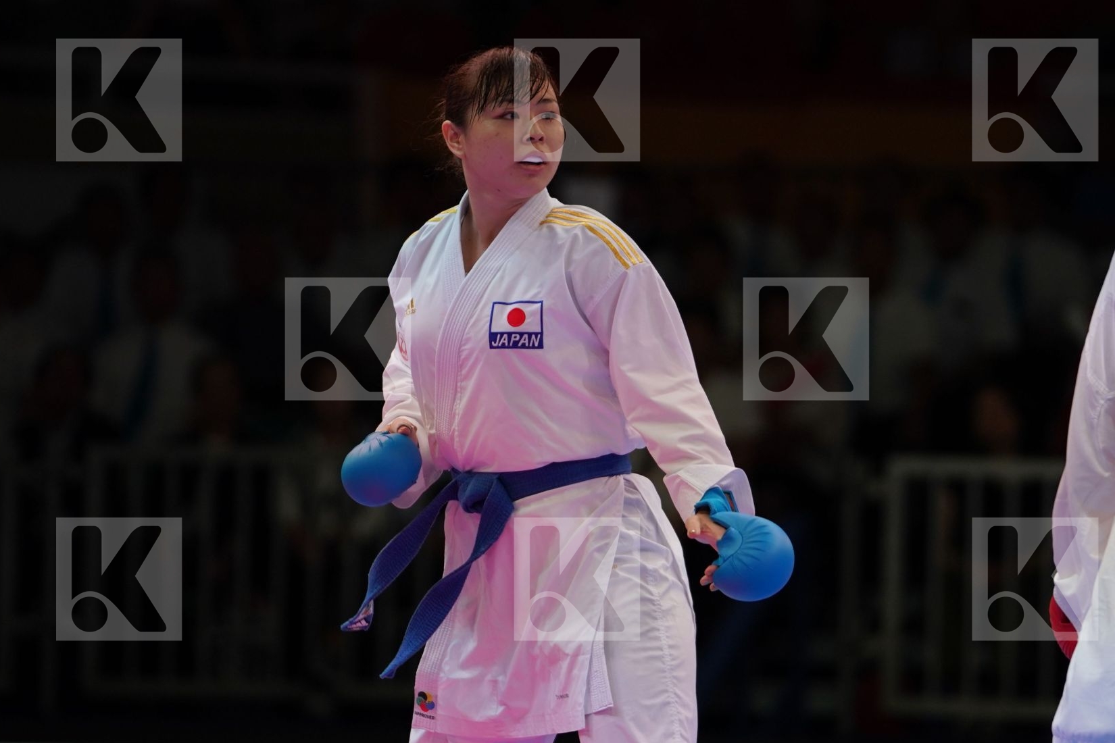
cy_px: 339
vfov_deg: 4.2
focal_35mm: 324
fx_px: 10034
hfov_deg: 6.4
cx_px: 577
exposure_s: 1/1000
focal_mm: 198
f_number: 2.8
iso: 640
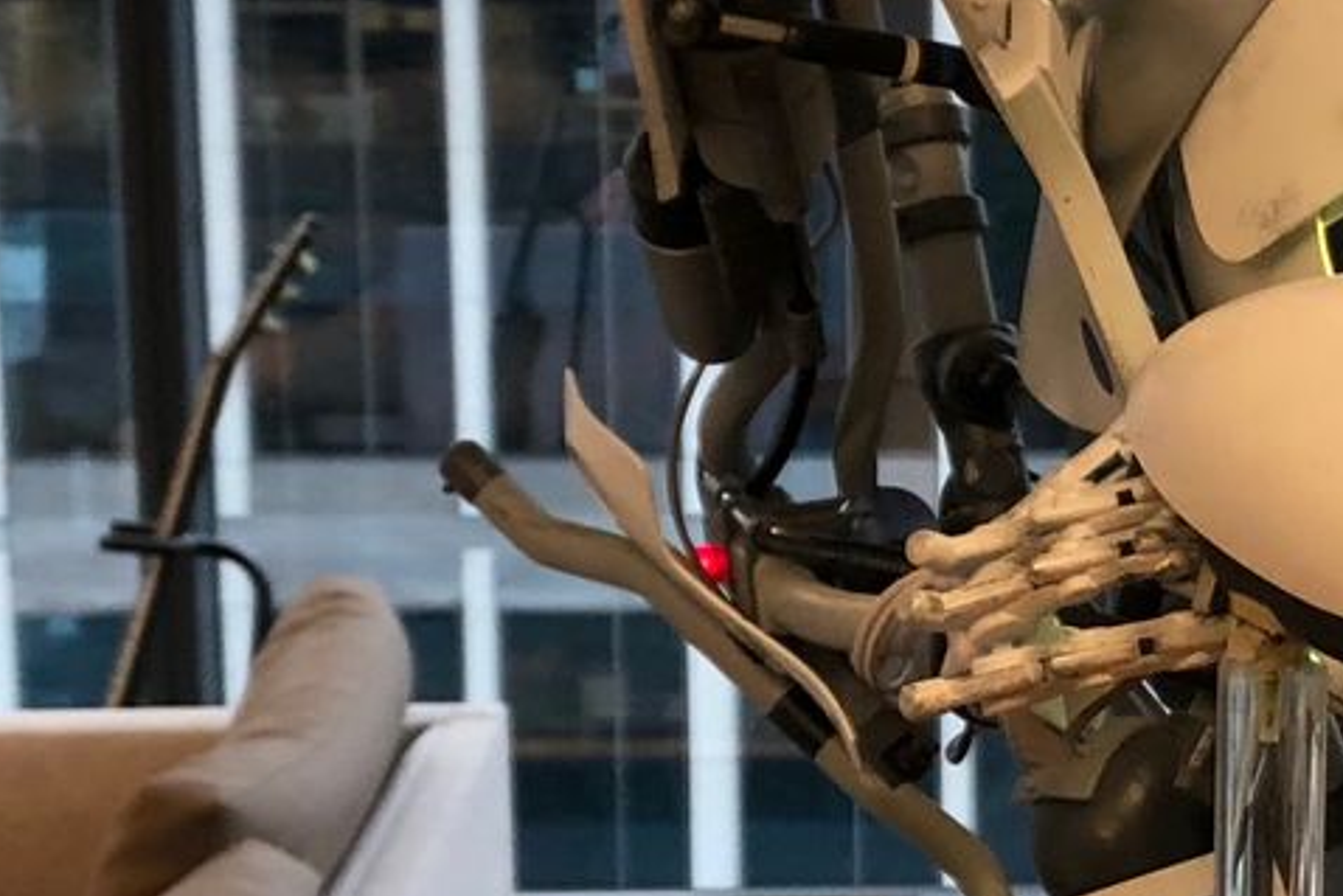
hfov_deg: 17.3
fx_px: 4366
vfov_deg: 11.7
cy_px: 626
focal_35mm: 117
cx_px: 1124
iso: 32
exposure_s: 1/30
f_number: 1.8
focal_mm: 3.99
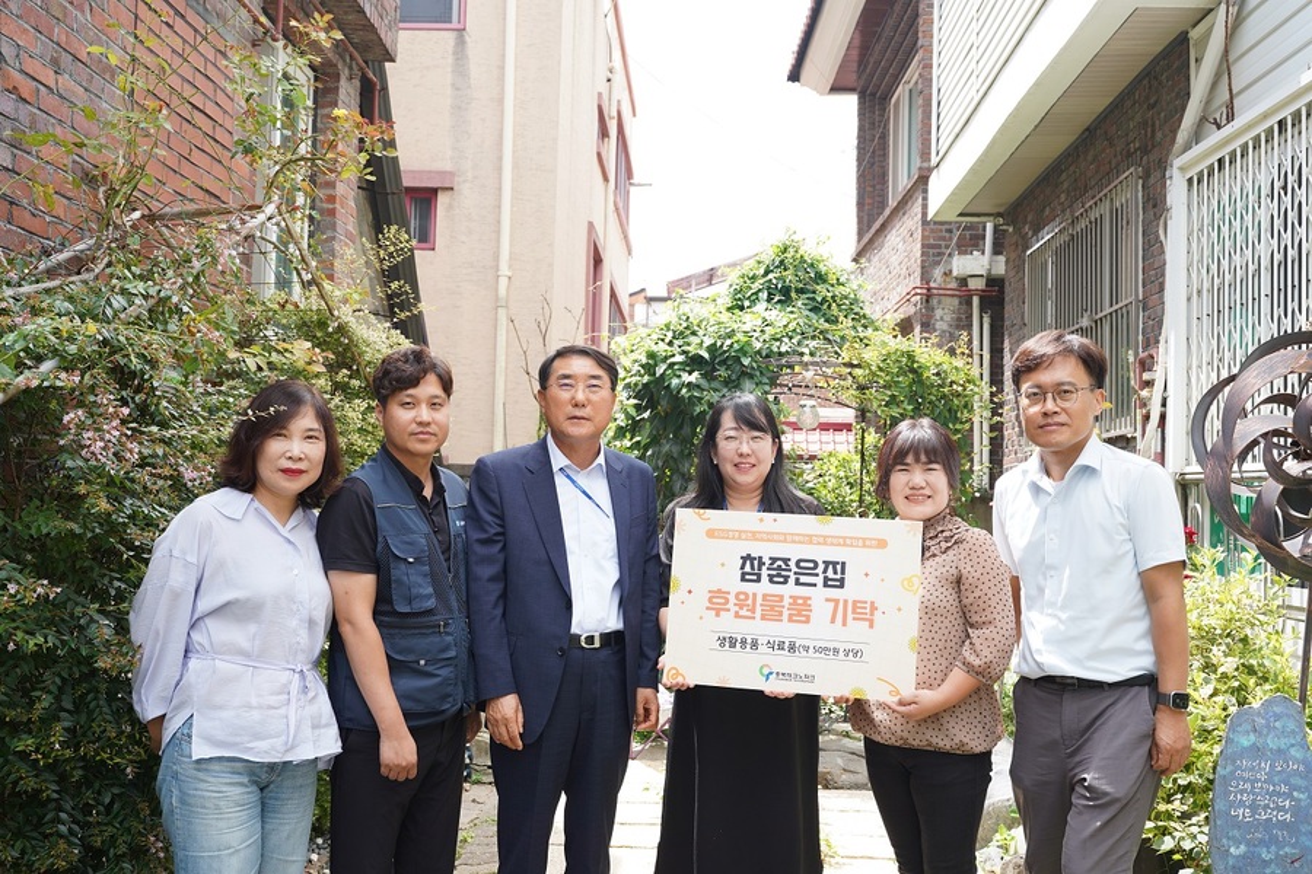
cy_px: 437
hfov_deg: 54.4
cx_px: 656
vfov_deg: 37.9
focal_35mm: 35
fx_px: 1275
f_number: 5.6
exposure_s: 1/100
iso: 100
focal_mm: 35
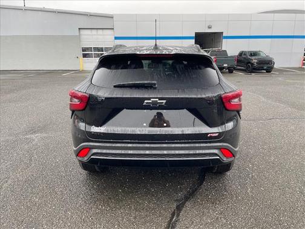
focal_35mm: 26
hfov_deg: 67.3
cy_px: 114
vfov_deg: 53.1
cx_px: 152
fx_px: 229
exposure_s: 1/121
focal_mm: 4.2
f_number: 1.6
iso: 32
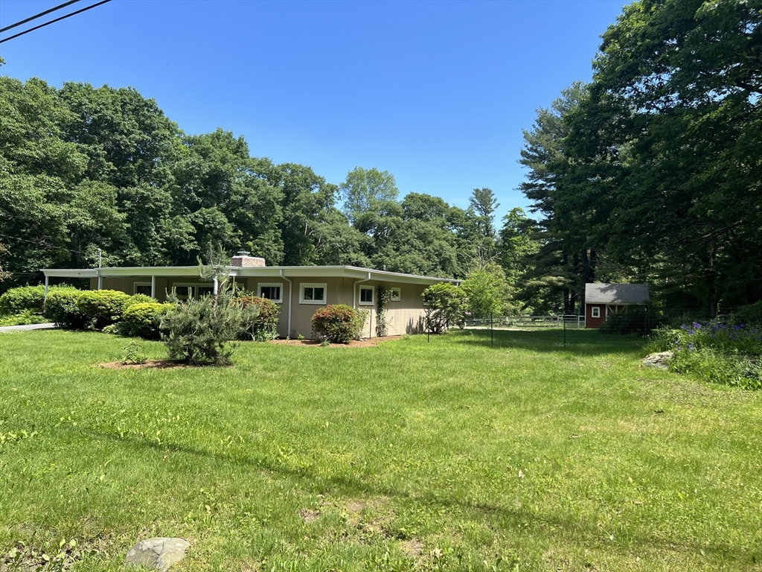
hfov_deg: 67.3
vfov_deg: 53.1
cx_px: 381
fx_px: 572
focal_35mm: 26
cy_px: 286
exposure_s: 1/1869
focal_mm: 5.7
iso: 50
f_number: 1.5
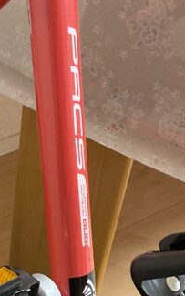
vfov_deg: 21.0
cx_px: -78
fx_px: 783
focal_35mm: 97
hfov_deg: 12.9
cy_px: 267
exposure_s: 1/40
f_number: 1.8
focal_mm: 3
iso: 320
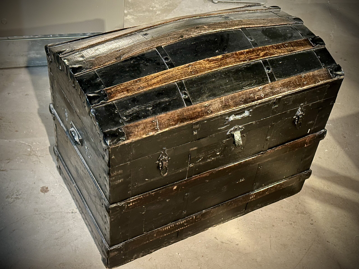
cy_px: 134
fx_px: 498
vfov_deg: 30.3
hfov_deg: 39.7
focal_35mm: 48
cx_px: 180
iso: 800
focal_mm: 6.86
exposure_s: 1/9
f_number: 1.78
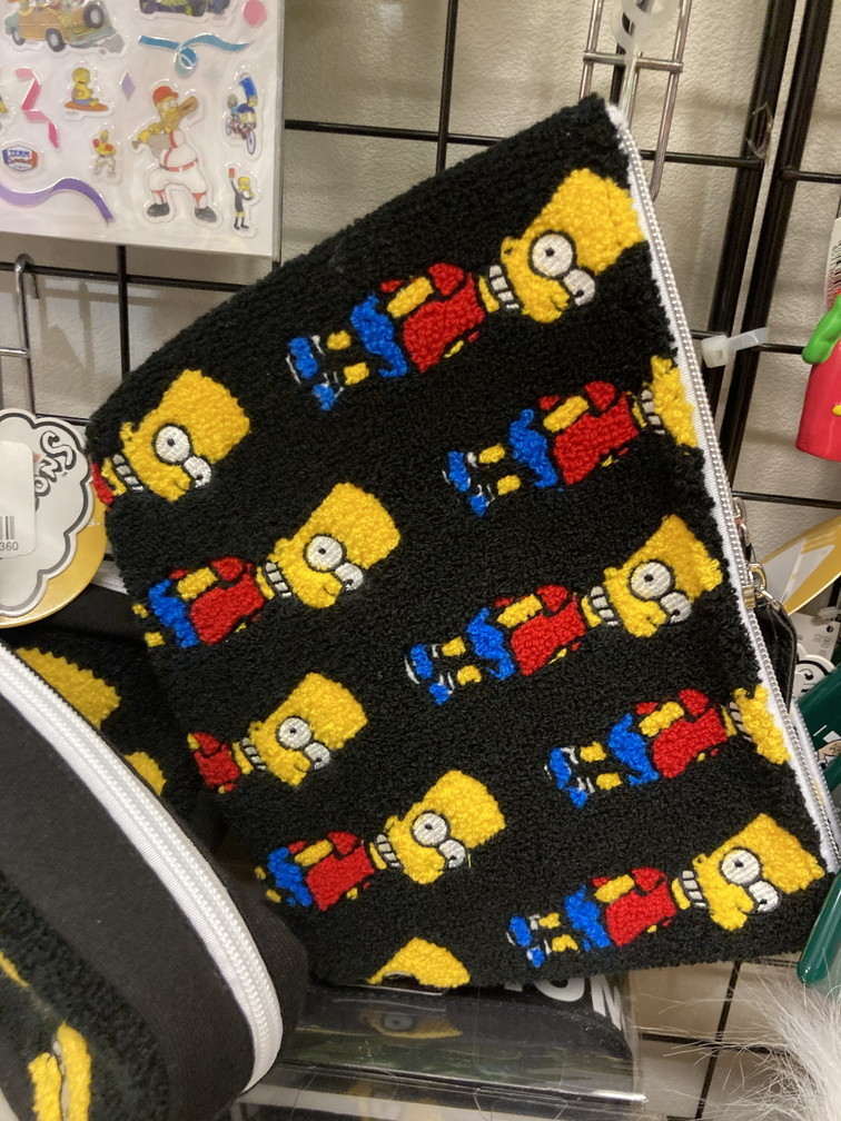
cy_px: 560
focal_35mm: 28
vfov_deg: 63.4
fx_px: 907
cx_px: 420
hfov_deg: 49.7
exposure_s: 1/50
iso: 250
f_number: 1.8
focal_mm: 3.99
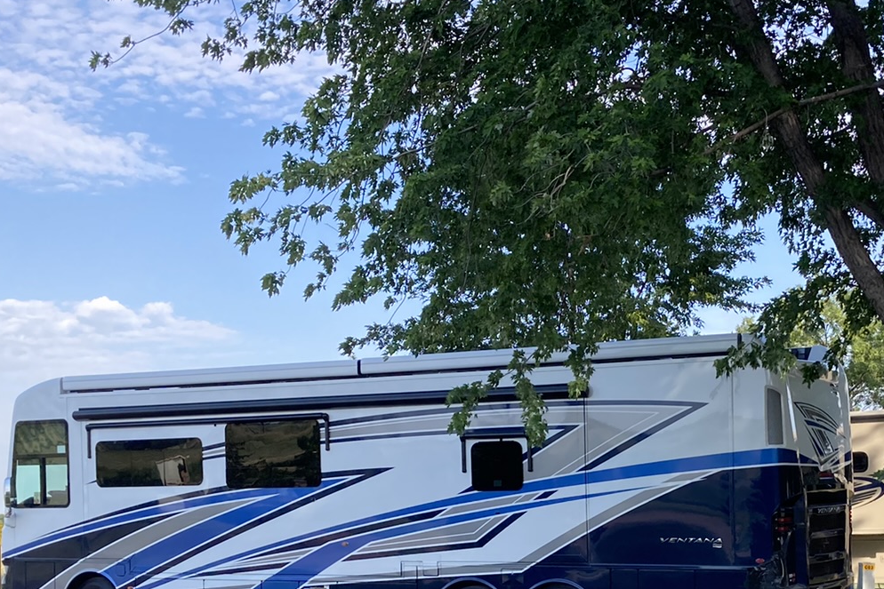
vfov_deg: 22.3
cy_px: 490
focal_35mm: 60
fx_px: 1473
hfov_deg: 33.1
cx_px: 579
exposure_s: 1/585
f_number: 1.8
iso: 20
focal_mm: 3.99
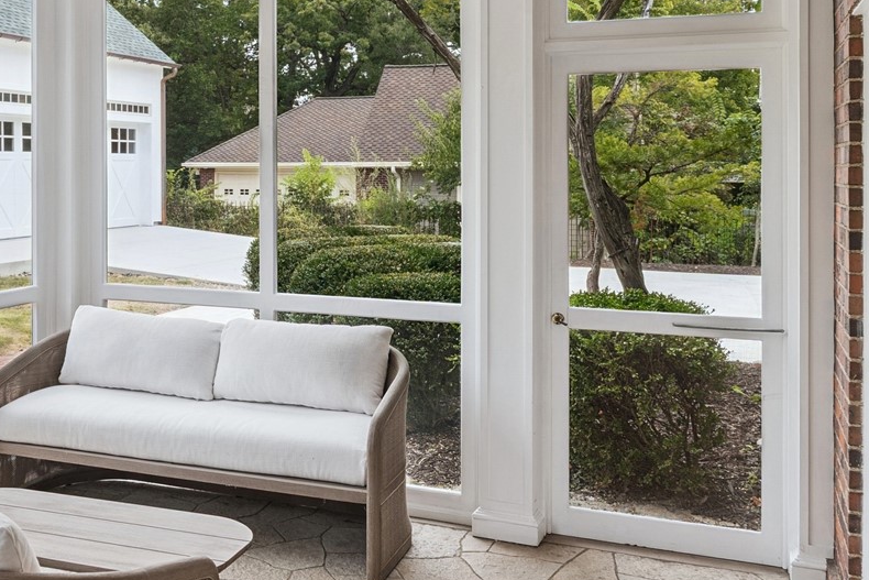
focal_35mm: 44
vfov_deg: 30.1
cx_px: 235
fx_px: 1062
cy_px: 157
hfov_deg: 43.3
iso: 80
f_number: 9
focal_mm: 16
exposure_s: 1/30
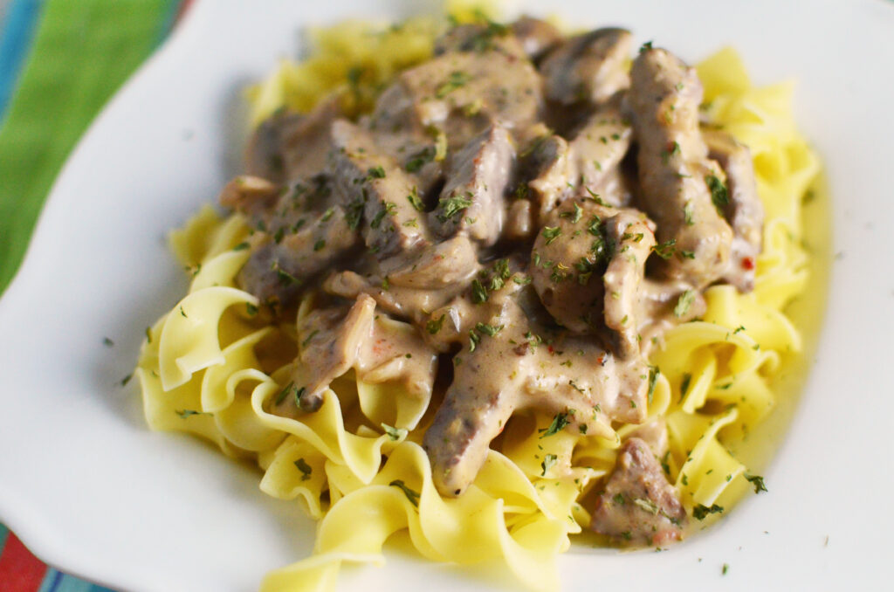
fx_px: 1301
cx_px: 447
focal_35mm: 52
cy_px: 296
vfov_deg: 25.6
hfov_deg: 37.9
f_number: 2.5
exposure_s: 1/4000
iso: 1600
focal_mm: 35
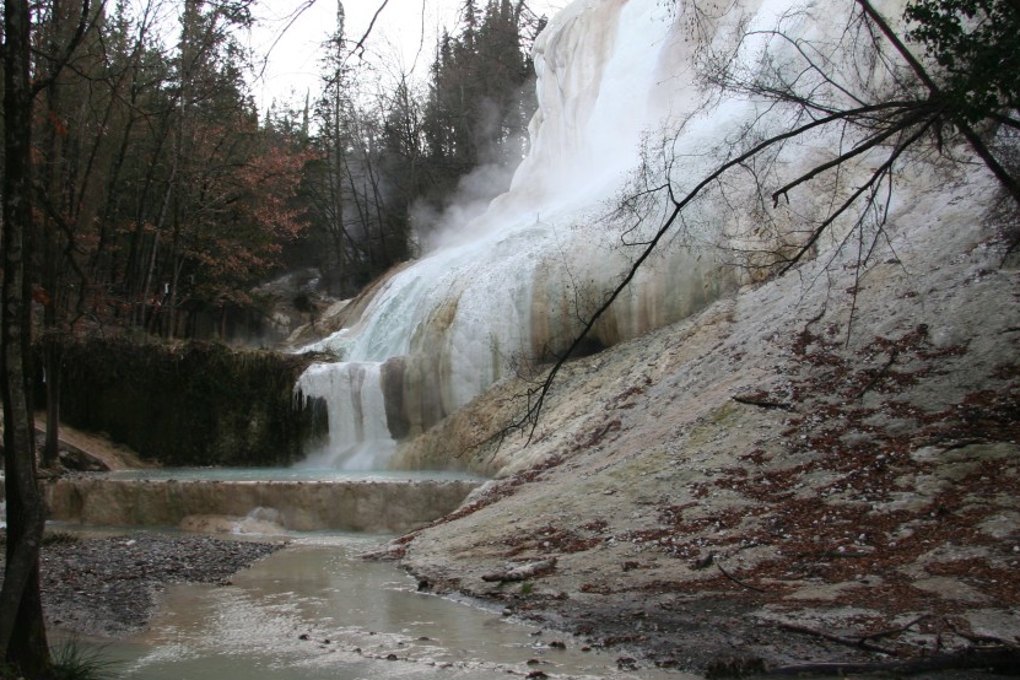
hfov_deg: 49.4
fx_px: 1105
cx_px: 448
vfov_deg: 34.2
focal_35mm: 39
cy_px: 324
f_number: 5.6
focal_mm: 17
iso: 100
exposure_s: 1/60
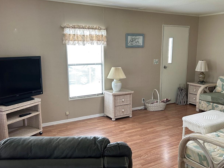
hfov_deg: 53.8
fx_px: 220
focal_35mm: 34
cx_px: 127
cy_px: 91
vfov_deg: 41.8
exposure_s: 1/102
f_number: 1.5
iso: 125
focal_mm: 5.7
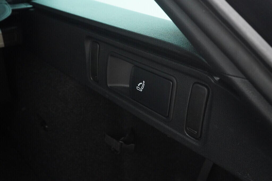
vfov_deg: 36.8
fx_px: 272
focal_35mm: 36
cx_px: 136
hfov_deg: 53.2
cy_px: 90
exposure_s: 1/250
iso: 6400
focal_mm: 24
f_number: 6.3
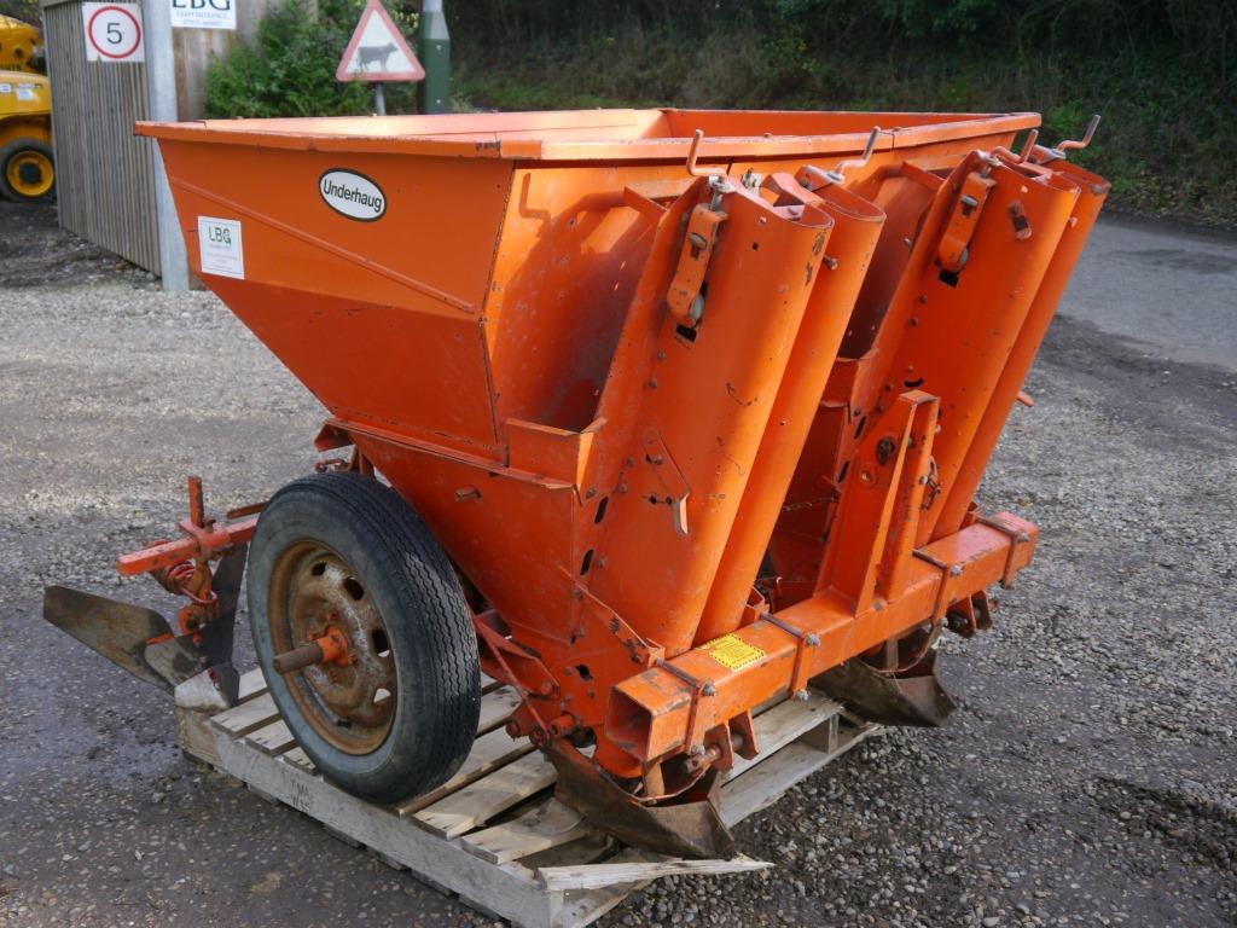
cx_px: 618
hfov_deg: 46.8
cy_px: 464
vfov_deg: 36.0
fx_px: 1429
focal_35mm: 40
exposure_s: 1/100
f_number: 4.2
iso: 160
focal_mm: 20
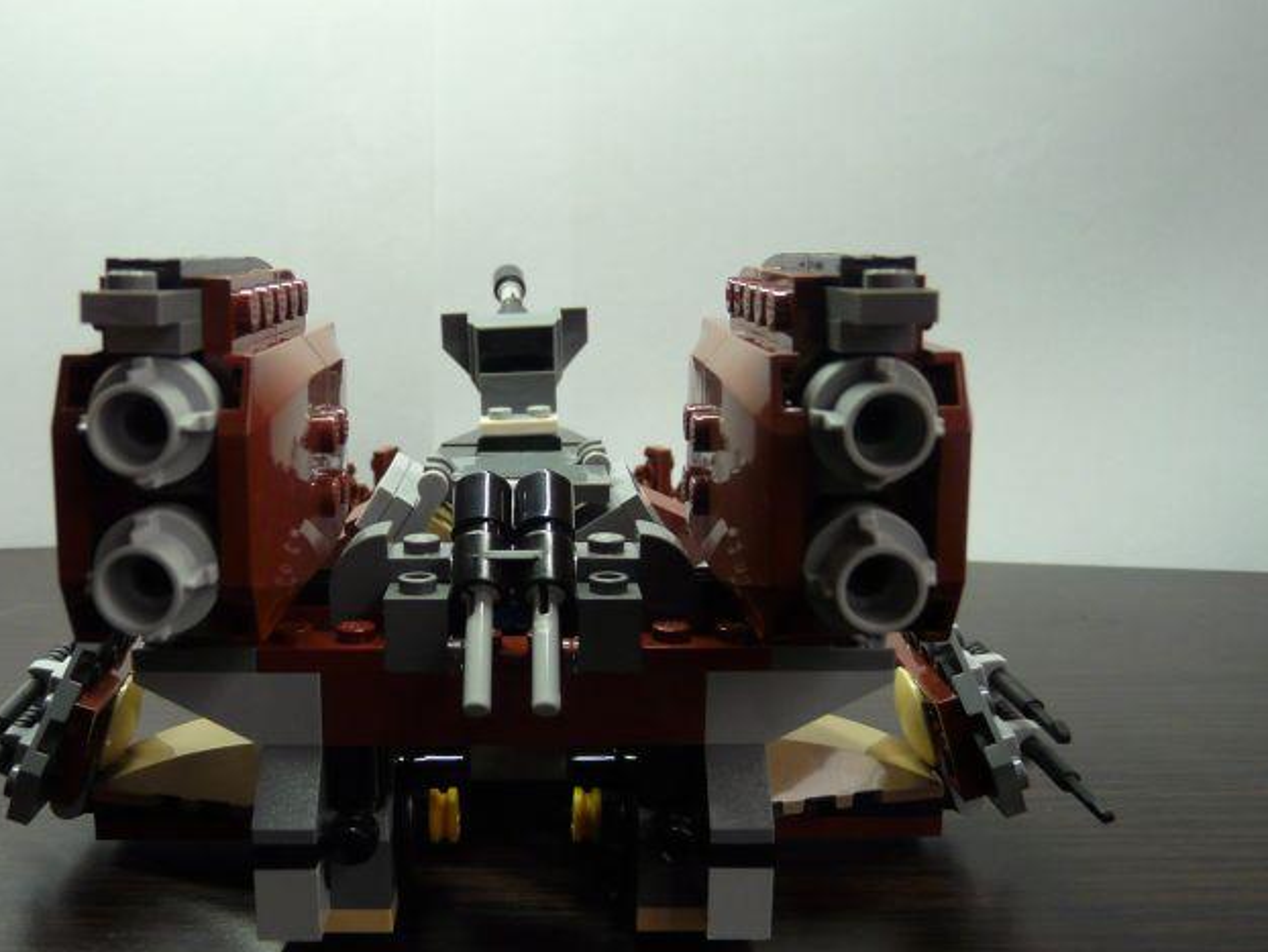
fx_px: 1319
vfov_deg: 39.7
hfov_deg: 51.1
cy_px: 461
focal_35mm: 36
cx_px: 536
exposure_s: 1/30
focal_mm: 4.6
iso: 125
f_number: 2.8
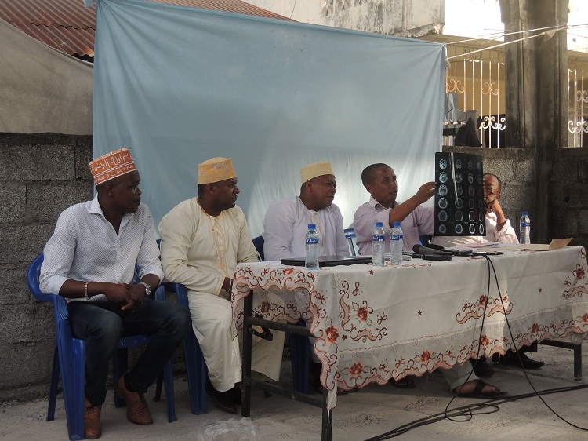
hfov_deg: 38.2
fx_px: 849
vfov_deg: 29.1
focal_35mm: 50
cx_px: 294
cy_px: 220
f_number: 3.7
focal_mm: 9
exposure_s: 1/200
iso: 100
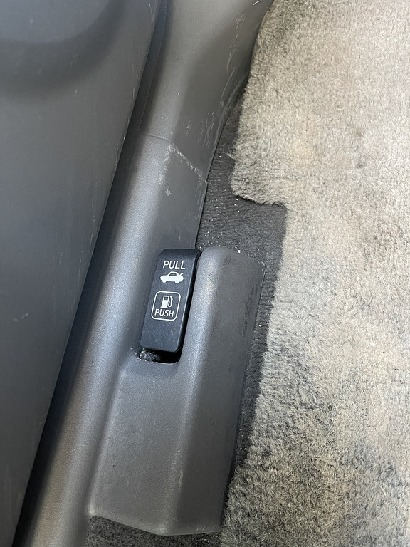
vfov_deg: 69.4
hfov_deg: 54.9
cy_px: 274
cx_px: 205
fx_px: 395
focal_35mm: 25
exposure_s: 1/38
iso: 640
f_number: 1.6
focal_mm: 5.1
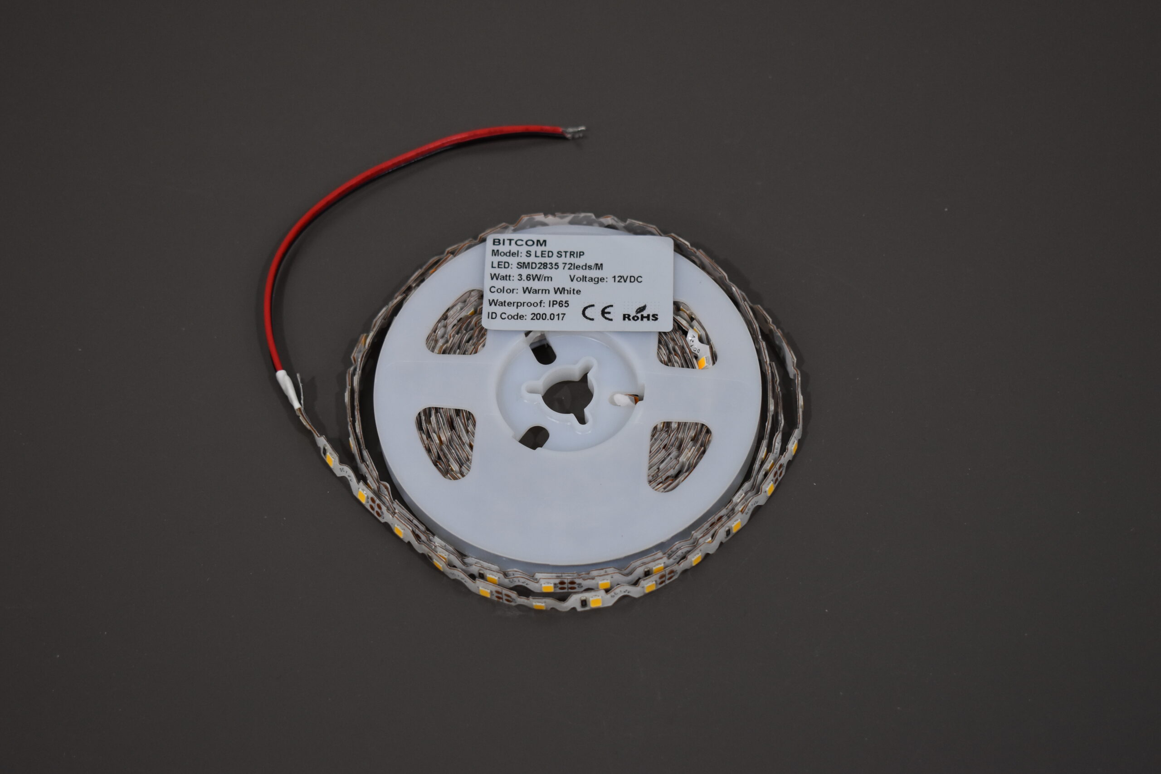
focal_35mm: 69
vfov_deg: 19.7
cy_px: 387
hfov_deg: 29.2
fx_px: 2225
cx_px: 580
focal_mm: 46
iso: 800
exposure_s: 1/250
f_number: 5.3
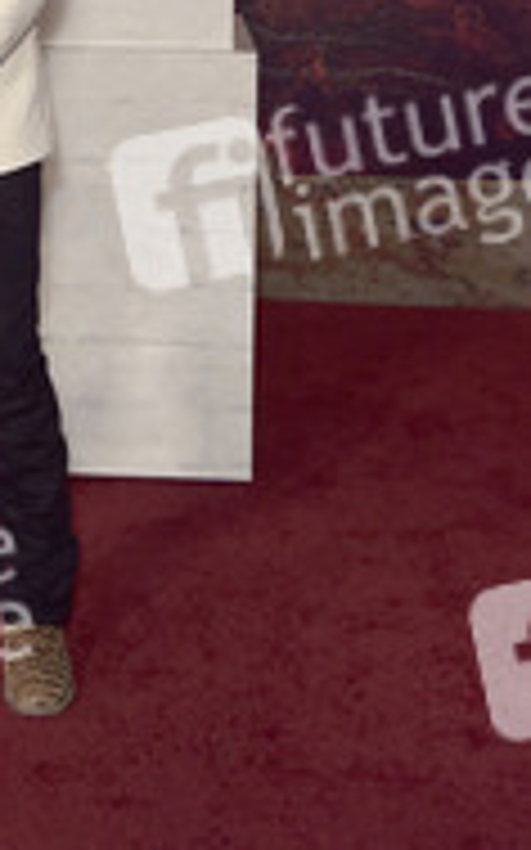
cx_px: -65
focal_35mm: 95
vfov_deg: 21.0
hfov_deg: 13.5
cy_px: -40
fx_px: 2201
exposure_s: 1/250
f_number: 6.3
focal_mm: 44
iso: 800
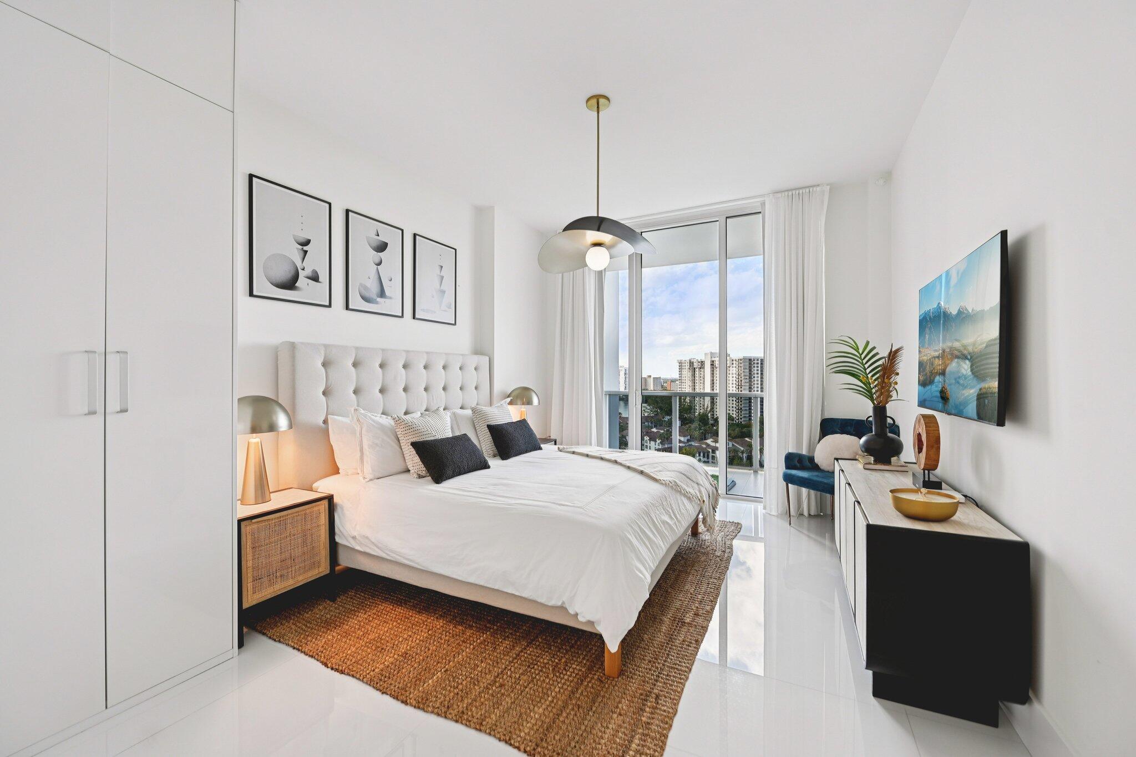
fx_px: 442
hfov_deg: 104.3
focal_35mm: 14
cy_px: 378
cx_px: 568
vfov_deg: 81.2
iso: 100
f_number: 4.5
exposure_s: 1/80
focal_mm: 14
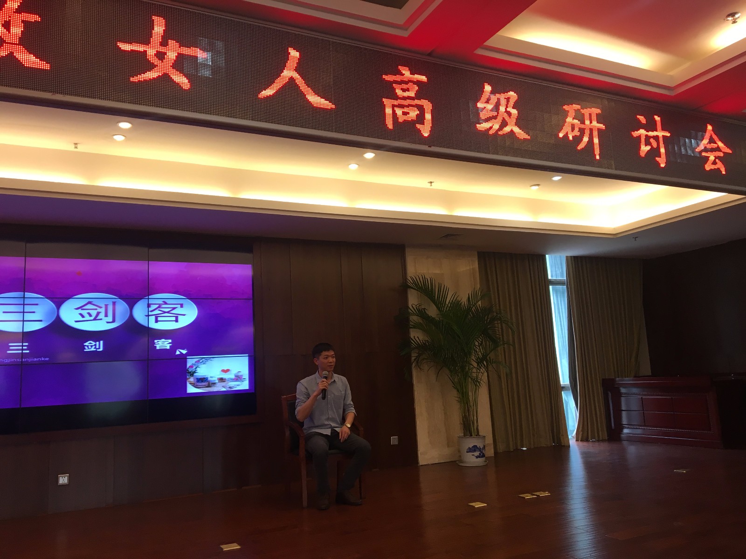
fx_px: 625
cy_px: 280
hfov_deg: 61.7
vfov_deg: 48.2
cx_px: 373
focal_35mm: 29
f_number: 2.2
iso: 40
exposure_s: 1/33
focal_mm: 4.15
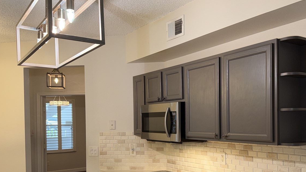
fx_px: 300
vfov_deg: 31.6
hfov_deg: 53.8
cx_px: 175
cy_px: 123
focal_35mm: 37
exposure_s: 1/38
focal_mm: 6.76
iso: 50
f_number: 1.78
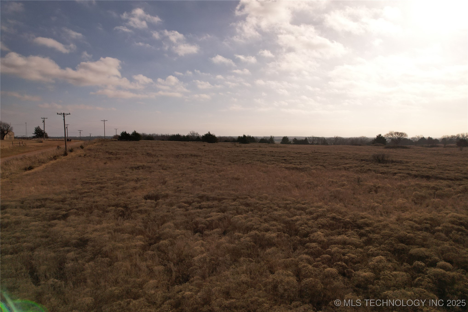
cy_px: 156
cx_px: 234
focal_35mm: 22
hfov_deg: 78.6
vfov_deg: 57.2
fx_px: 286
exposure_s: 1/1600
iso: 100
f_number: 2.8
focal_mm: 8.38
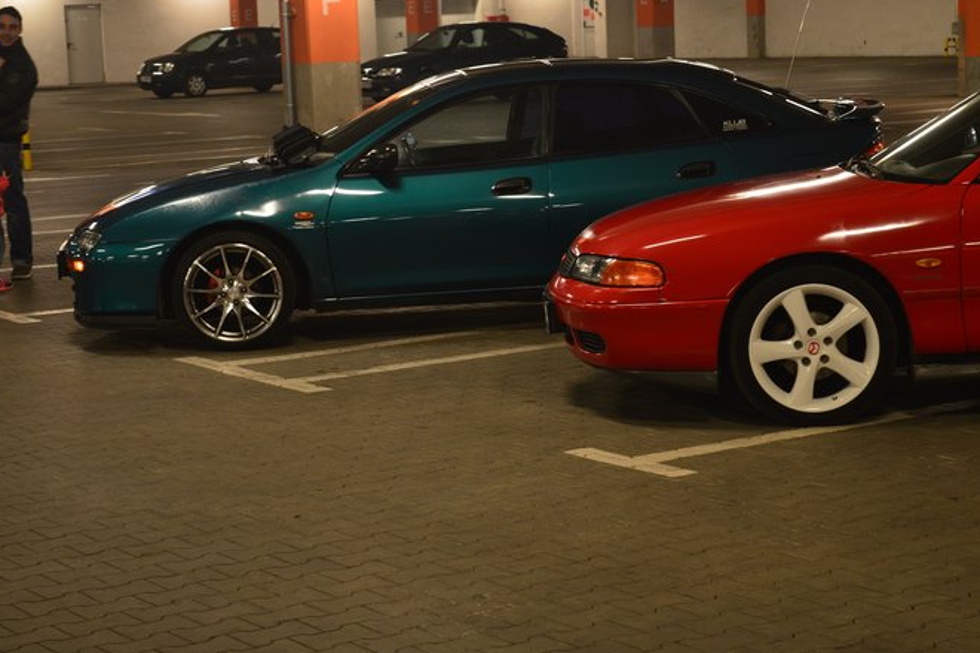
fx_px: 2273
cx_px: 486
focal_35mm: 84
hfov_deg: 24.3
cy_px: 327
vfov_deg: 16.4
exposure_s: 1/15
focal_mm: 55
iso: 800
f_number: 6.3
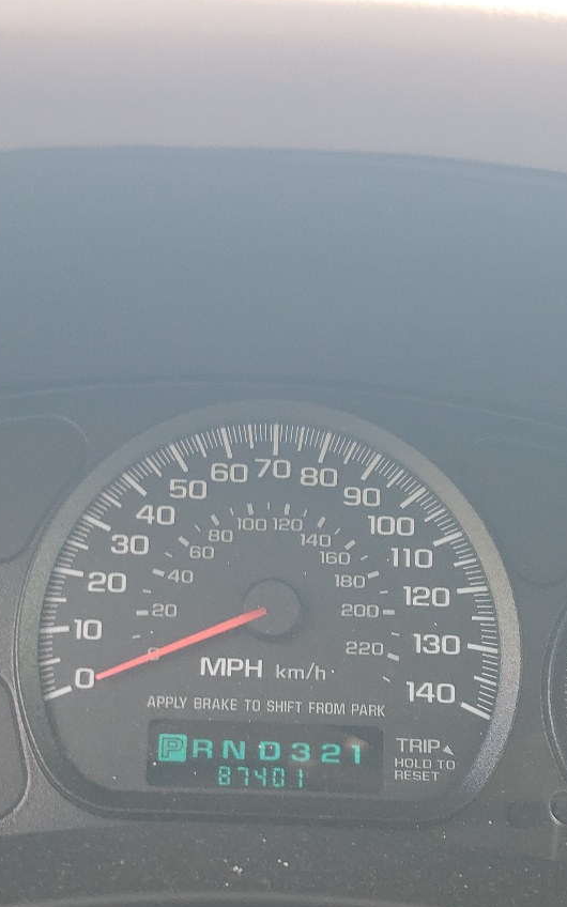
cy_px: 630
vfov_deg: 38.3
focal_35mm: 52
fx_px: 1286
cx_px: 258
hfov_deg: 24.9
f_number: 1.5
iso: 52
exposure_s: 1/60.2
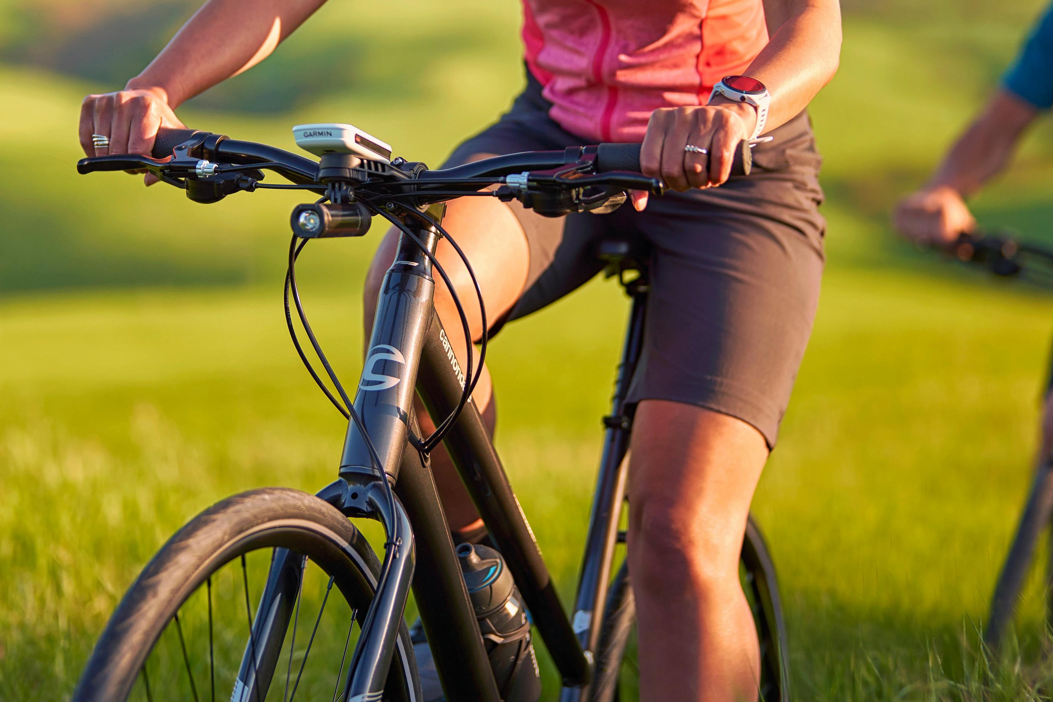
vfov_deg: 12.3
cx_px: 488
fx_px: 3247
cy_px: 122
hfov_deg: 18.4
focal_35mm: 111
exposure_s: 1/3200
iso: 100
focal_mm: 50
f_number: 1.2
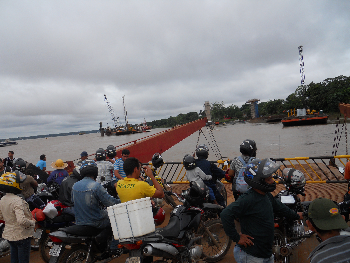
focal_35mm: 28
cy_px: 132
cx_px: 175
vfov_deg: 49.7
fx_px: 283
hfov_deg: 63.4
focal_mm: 5
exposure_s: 1/400
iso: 80
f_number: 5.4
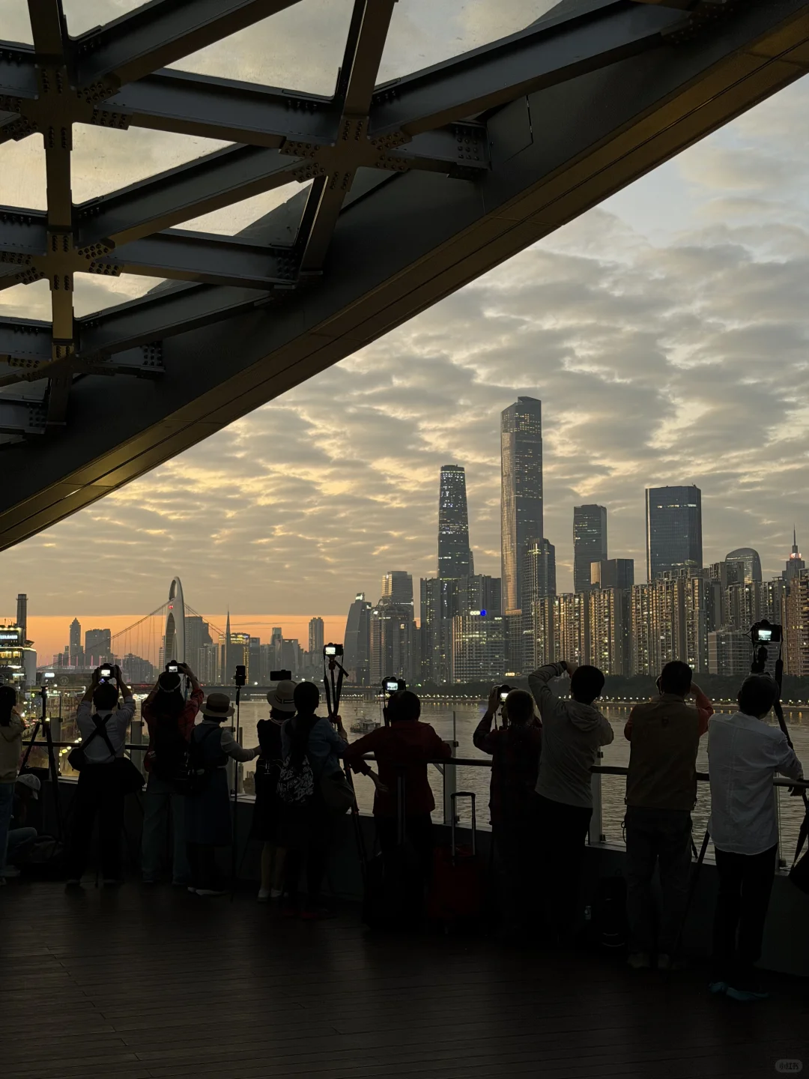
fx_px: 1496
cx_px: 404
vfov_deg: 39.7
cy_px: 540
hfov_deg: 30.3
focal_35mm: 48
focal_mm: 6.76
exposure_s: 1/60
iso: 200
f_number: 1.78
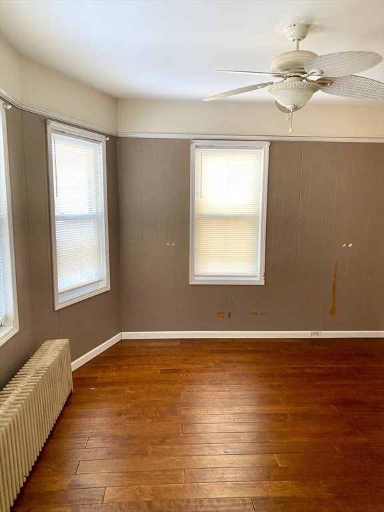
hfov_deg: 53.1
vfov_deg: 67.3
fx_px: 385
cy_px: 256
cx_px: 192
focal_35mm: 26
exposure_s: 1/78
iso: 125
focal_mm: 4.25
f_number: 1.8
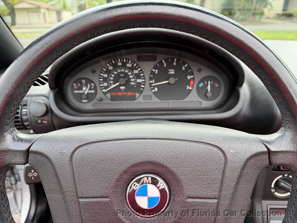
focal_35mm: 24
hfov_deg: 71.6
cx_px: 148
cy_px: 112
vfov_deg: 56.8
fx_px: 206
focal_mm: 6.76
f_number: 1.78
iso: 64
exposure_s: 1/287
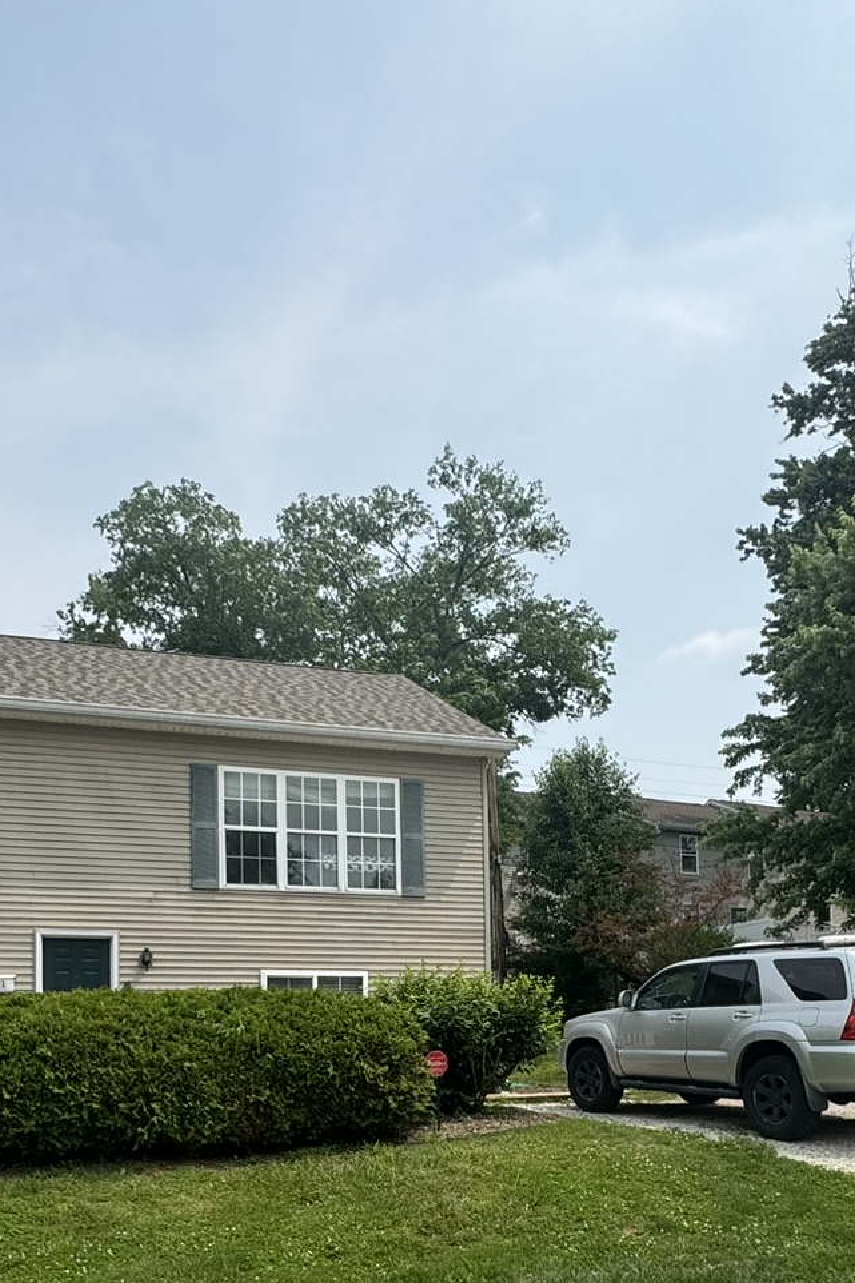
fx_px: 1105
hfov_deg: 42.2
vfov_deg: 56.3
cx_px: 365
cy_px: 1010
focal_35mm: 31
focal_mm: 2.22
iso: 50
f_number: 2.2
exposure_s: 1/1672
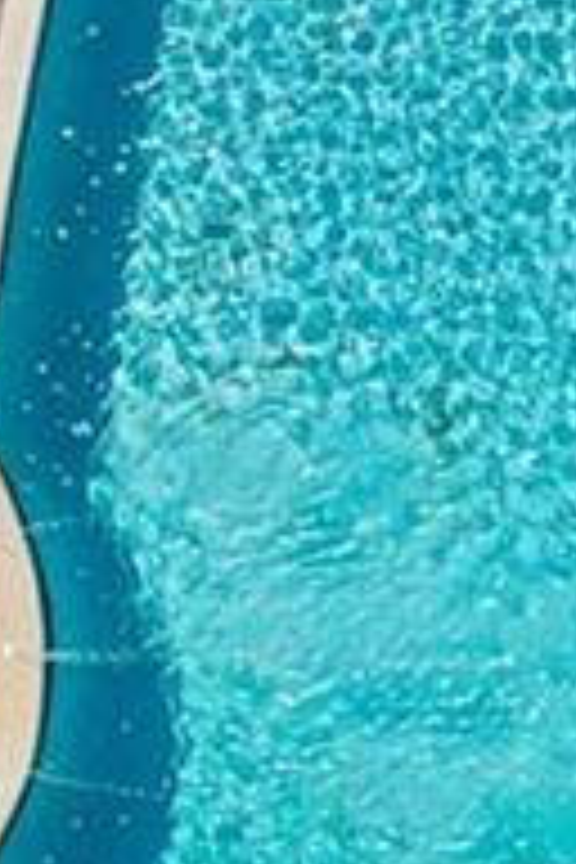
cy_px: 580
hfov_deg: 6.8
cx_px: 1660
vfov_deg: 11.2
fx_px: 4392
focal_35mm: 183
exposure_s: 1/2500
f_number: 2.8
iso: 140
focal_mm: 8.4
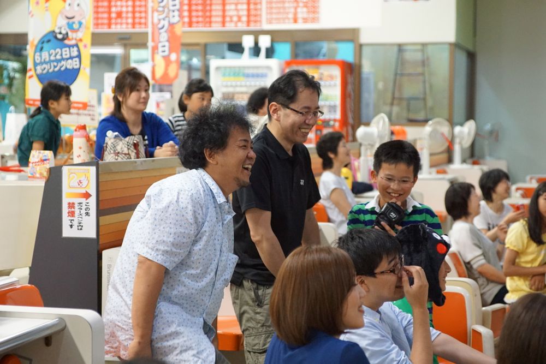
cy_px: 182
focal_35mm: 75
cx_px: 273
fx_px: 1138
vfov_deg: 18.2
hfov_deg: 27.0
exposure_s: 1/125
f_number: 2.8
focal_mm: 50
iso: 3200
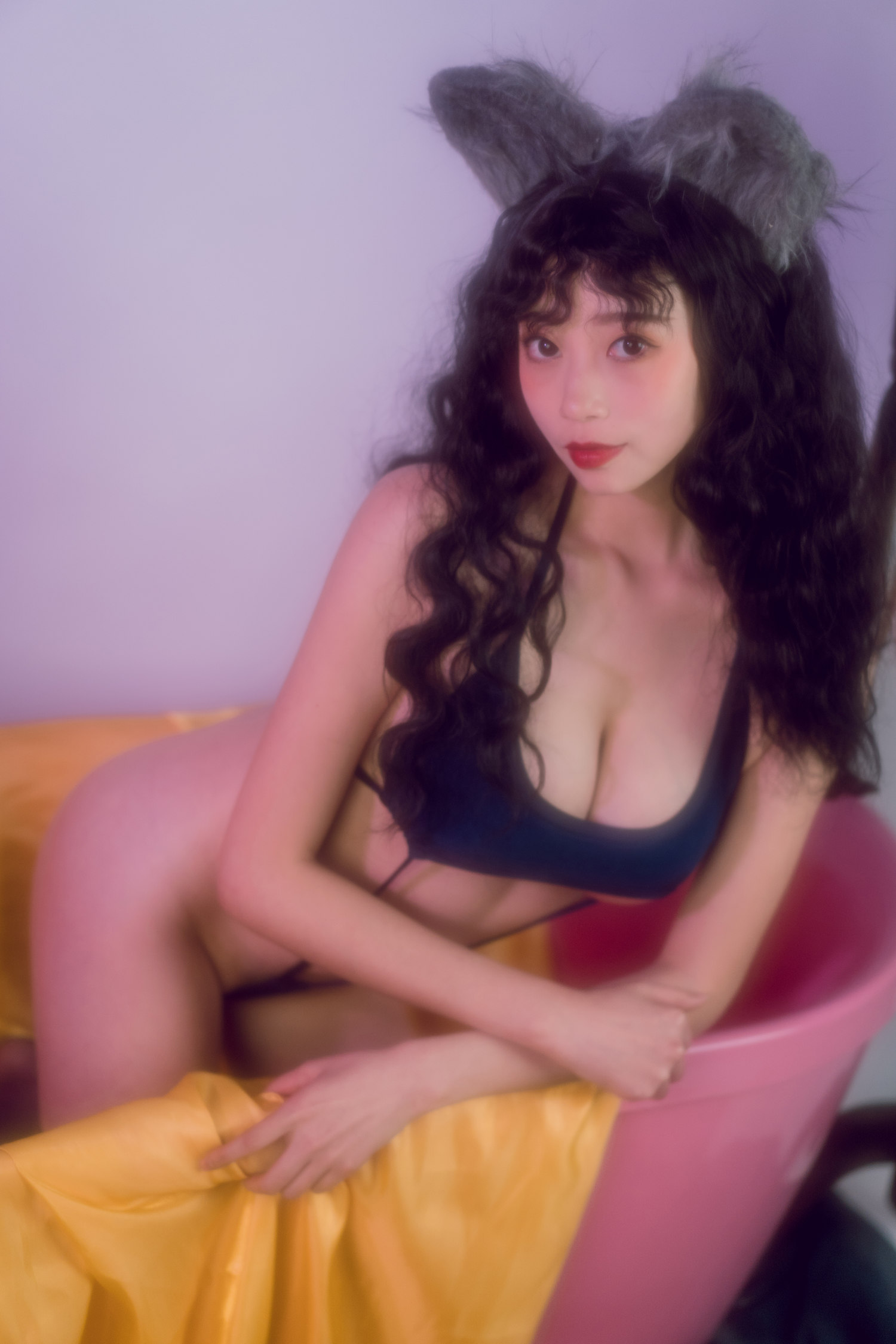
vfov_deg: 36.2
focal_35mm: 55
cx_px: 448
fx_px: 2053
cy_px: 672
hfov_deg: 24.6
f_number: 2
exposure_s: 1/100
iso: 320
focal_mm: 55
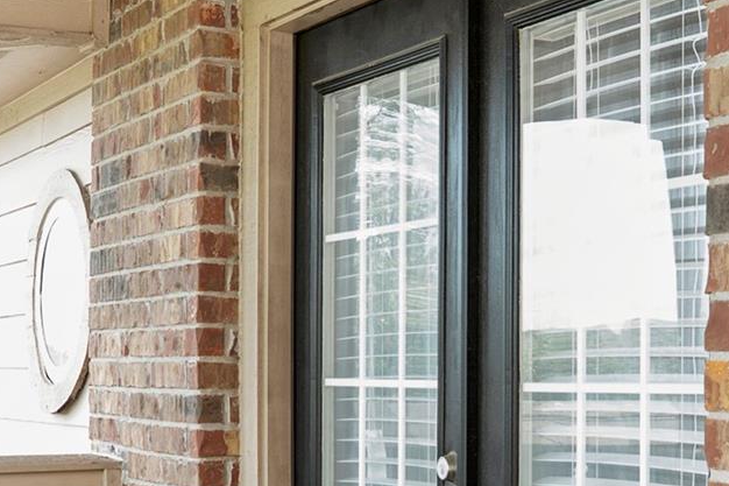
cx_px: 458
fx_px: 1458
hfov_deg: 28.0
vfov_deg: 18.7
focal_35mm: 72
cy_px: 397
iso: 400
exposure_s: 1/40
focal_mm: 15
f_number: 5.6
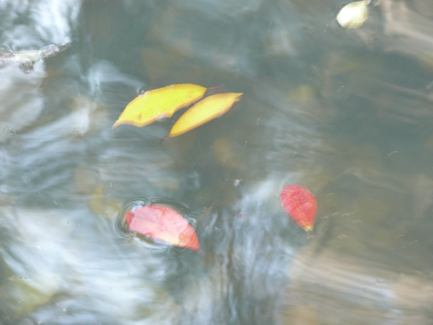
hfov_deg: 13.6
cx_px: 216
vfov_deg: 10.2
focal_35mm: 145
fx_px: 1814
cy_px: 162
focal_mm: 27.5
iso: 100
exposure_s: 1/8
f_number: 4
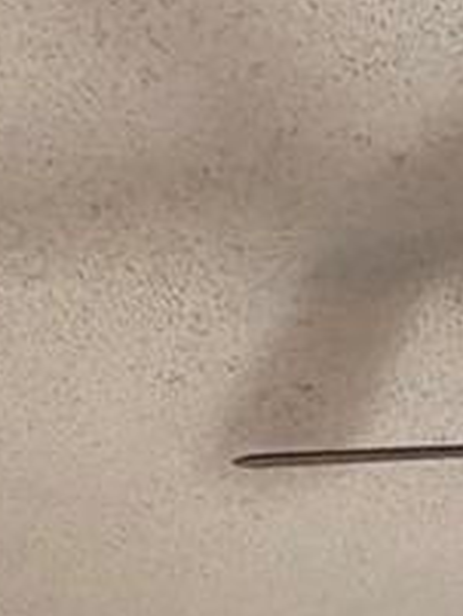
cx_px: 592
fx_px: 1906
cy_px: 1260
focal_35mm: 107
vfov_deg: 14.8
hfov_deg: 13.4
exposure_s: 1/77
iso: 320
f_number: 2.2
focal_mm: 2.22
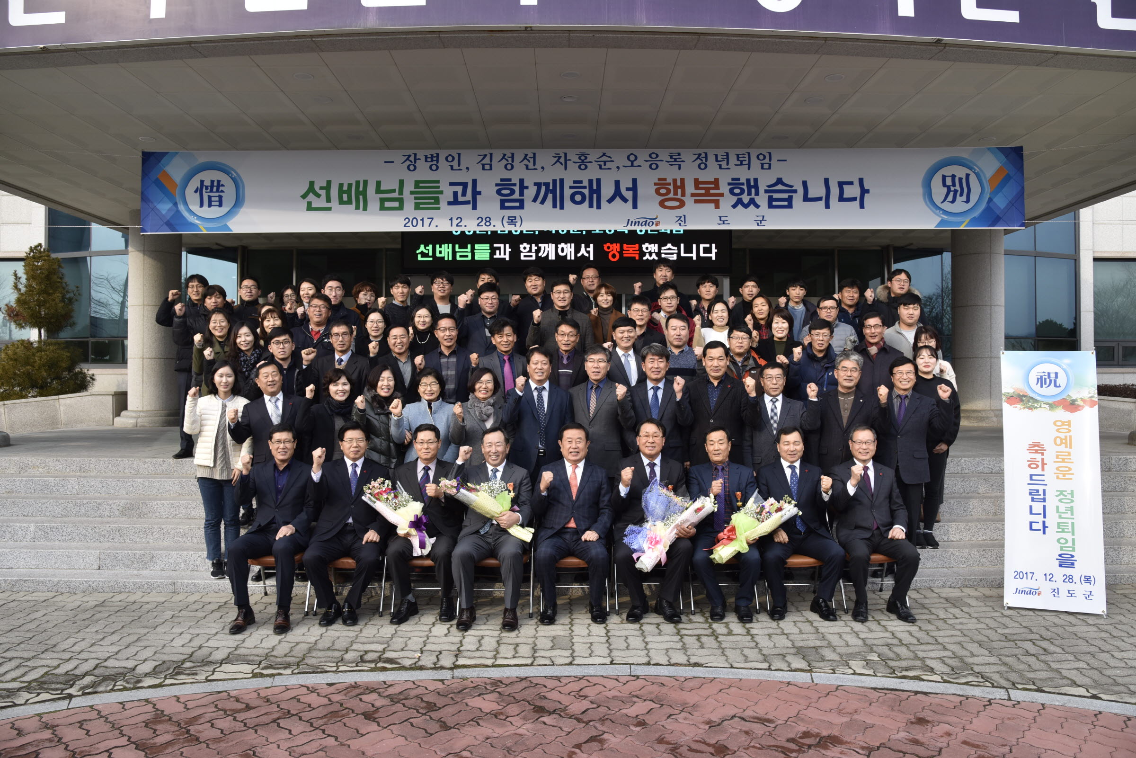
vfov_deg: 53.2
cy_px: 379
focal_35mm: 24
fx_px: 757
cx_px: 568
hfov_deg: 73.7
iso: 250
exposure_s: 1/160
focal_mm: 24
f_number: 8
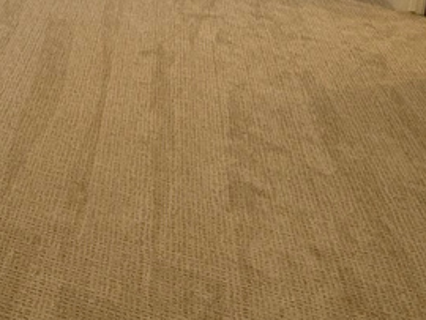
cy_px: -164
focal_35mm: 53
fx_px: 653
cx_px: -57
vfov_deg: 22.5
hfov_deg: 31.5
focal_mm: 2.22
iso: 160
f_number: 2.2
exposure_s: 1/120
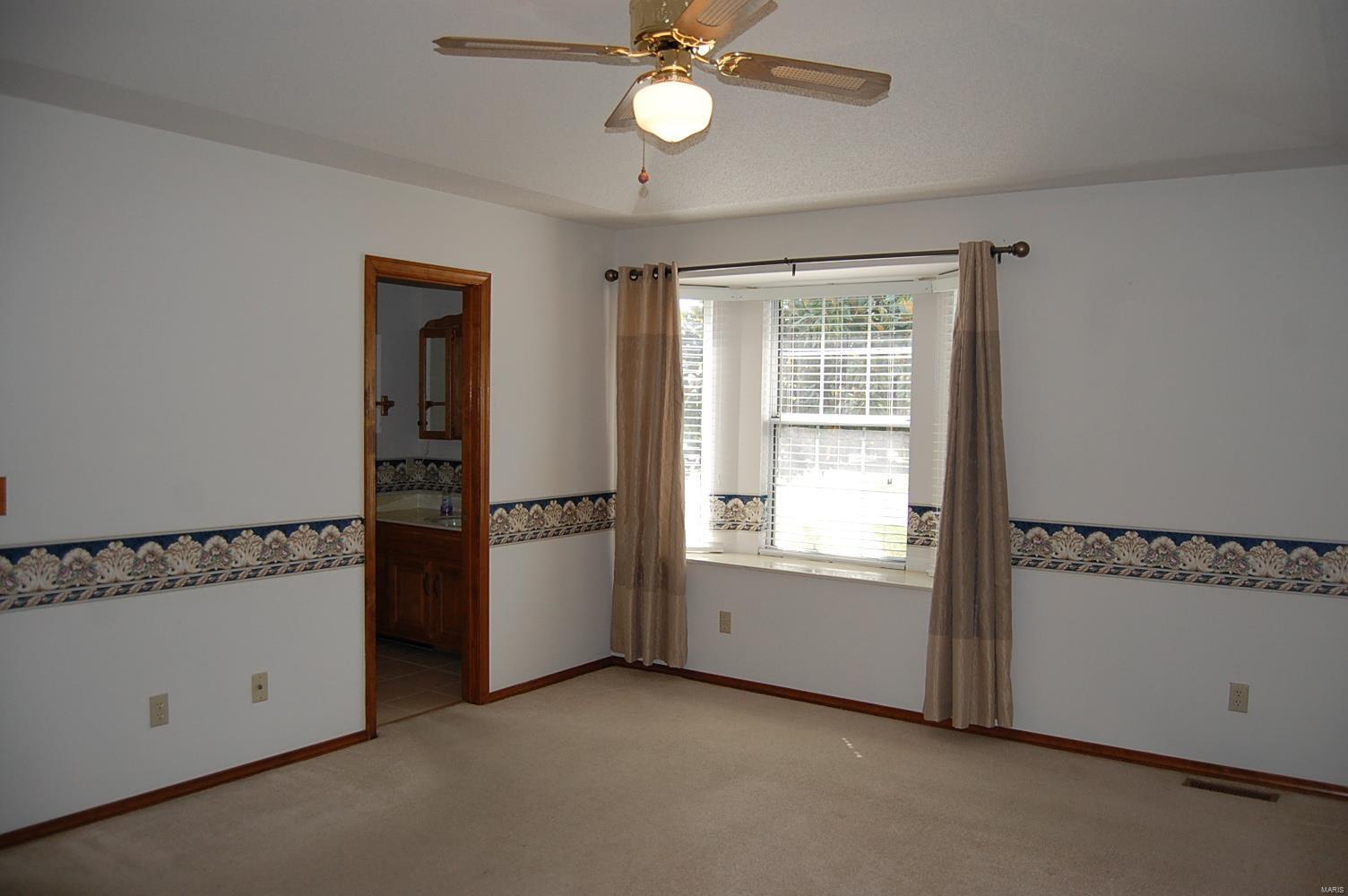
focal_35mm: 27
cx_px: 674
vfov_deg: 47.8
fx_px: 1010
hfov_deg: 67.4
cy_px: 448
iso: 400
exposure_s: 1/320
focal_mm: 18
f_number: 3.5
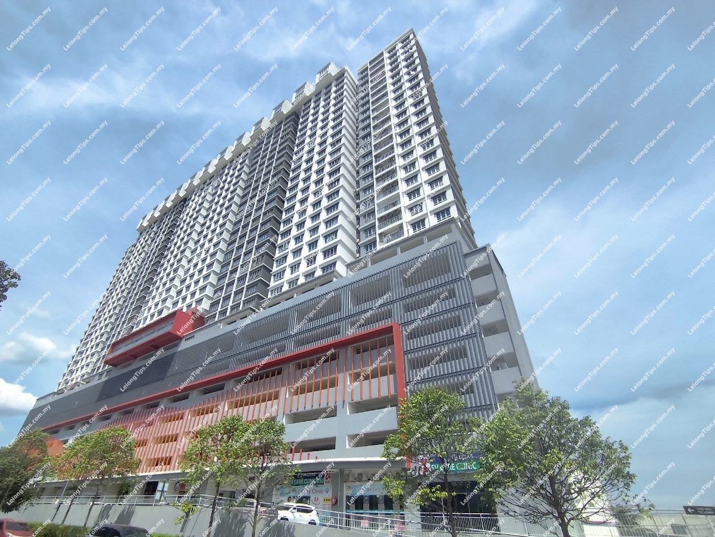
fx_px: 330
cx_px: 358
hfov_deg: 94.5
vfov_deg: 78.1
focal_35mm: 16
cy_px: 268
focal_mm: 1.65
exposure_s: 1/2087
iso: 50
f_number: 2.2
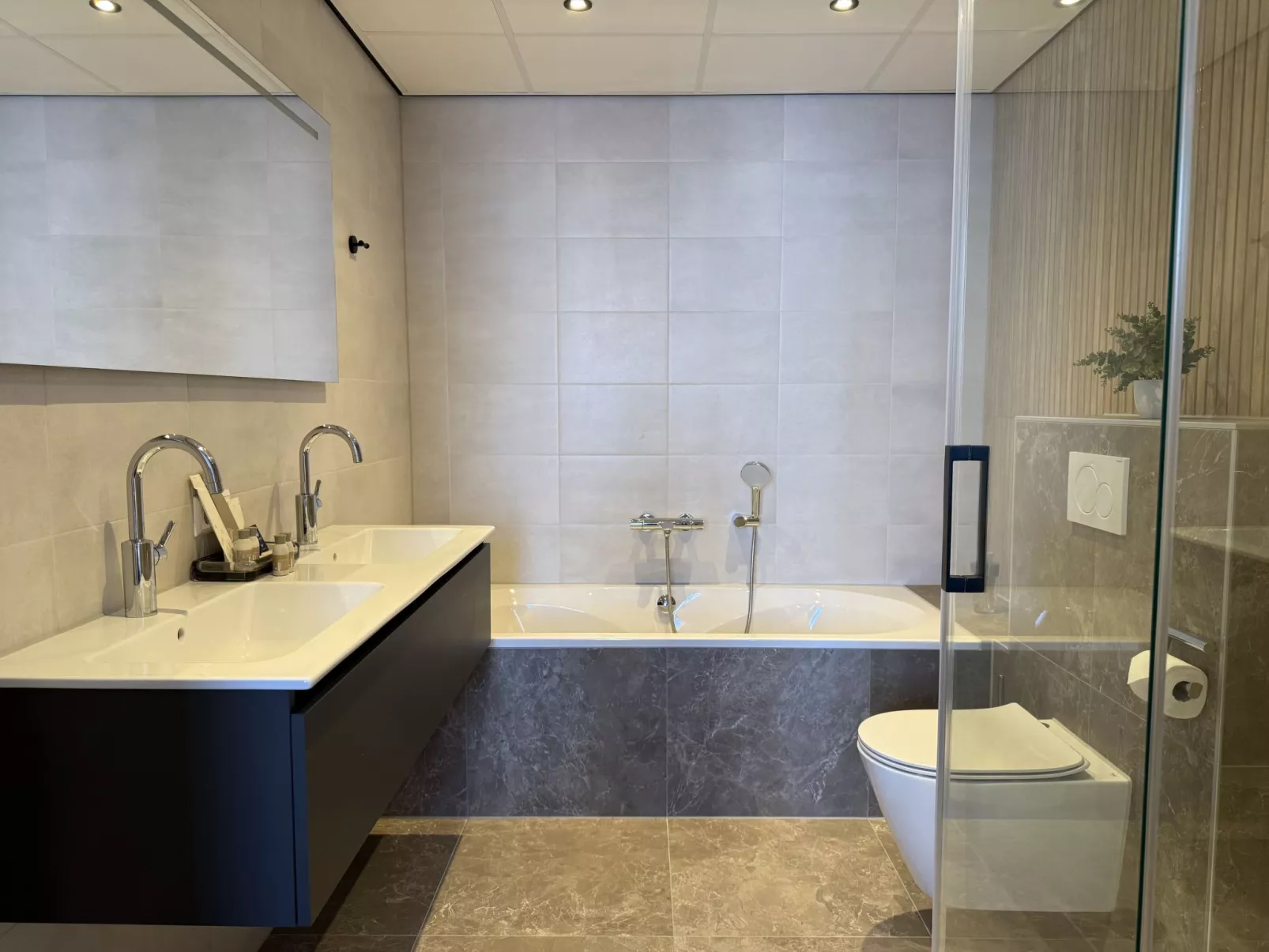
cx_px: 634
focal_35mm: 24
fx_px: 880
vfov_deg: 56.8
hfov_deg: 71.6
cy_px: 476
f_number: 1.78
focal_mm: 6.76
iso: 200
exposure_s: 1/100
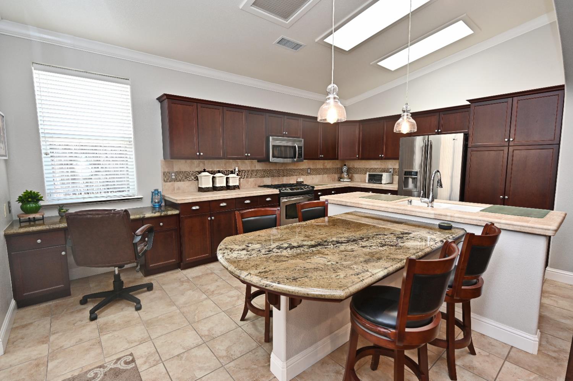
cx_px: 286
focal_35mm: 16
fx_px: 262
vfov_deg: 72.0
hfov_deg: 95.0
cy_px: 190
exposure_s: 1/60
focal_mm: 16.5
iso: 500
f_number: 4
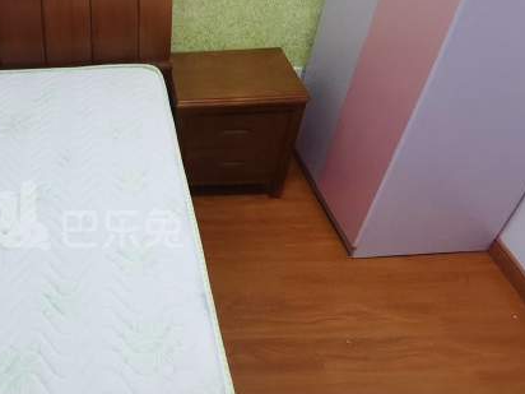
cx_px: 82
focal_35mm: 33
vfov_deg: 42.9
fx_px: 500
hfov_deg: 50.8
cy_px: 215
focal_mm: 1.78
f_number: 2.4
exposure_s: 1/33.3
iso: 250
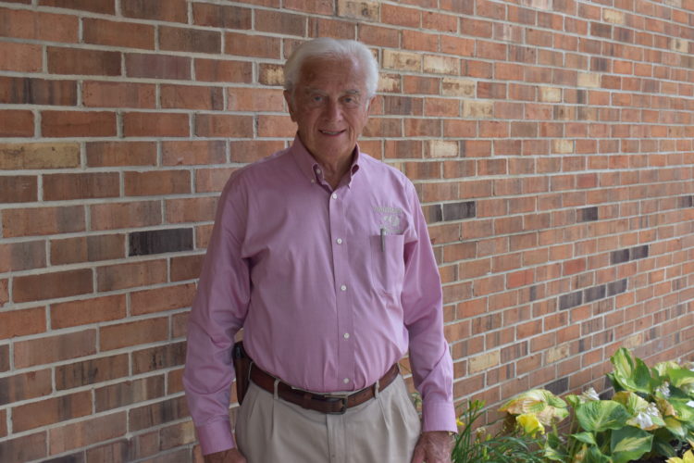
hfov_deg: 38.9
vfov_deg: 26.5
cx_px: 347
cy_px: 232
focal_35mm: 51
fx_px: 983
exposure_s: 1/250
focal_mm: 34
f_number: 8
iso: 360
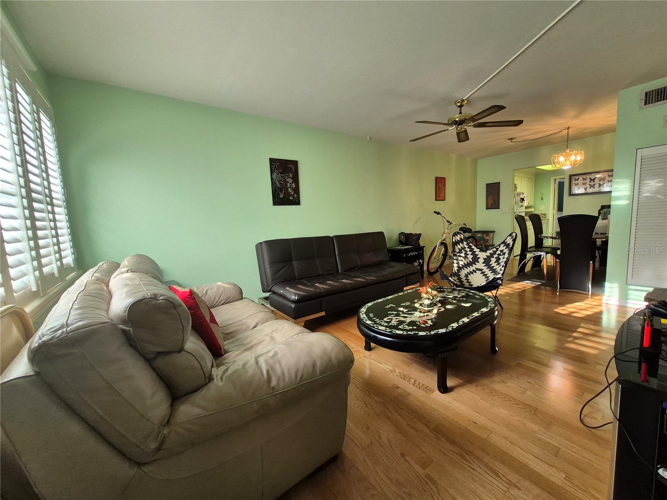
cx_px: 334
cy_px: 250
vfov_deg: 89.9
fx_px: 250
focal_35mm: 13
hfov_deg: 106.2
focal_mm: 1.74
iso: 125
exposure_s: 1/60
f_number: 2.2
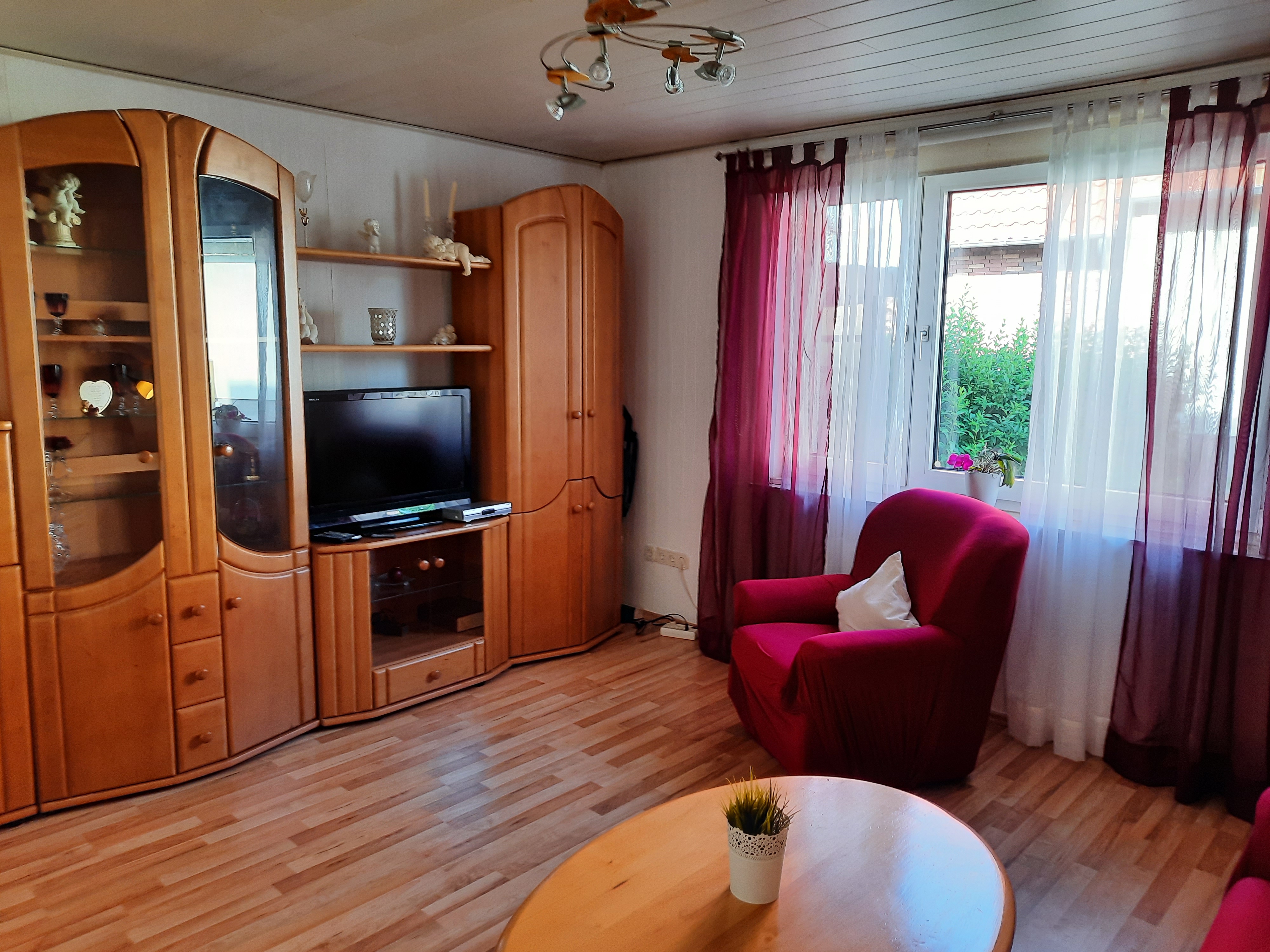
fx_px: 917
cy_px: 476
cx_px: 635
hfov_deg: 69.4
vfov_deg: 54.9
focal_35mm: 25
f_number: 2
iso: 100
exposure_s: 1/50
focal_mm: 4.6
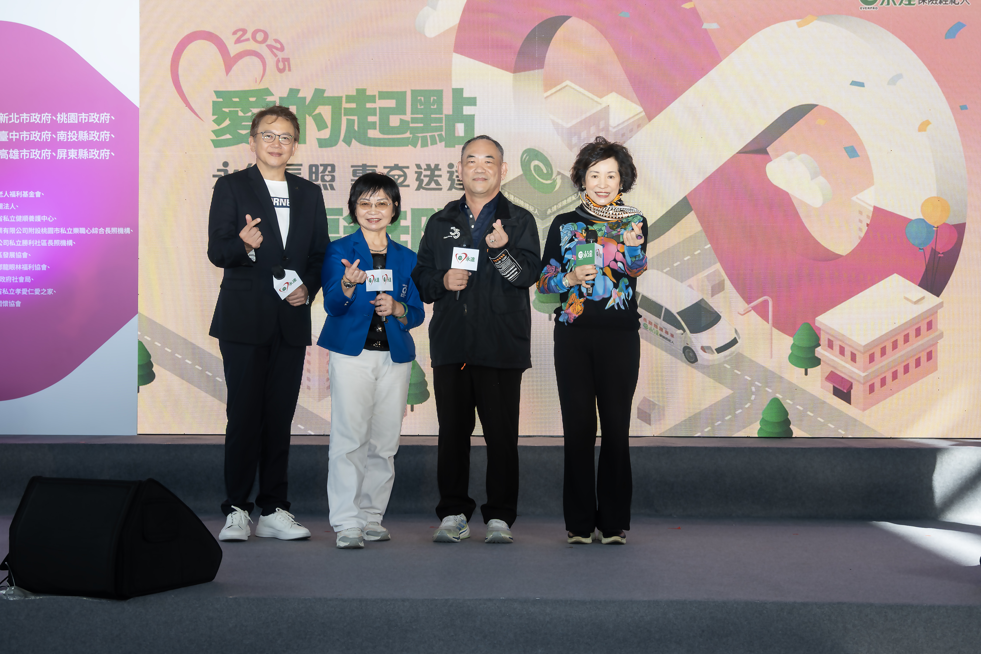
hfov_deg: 33.4
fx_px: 1635
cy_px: 327
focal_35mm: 60
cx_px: 490
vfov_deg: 22.6
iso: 160
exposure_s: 1/125
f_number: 5.6
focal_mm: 40
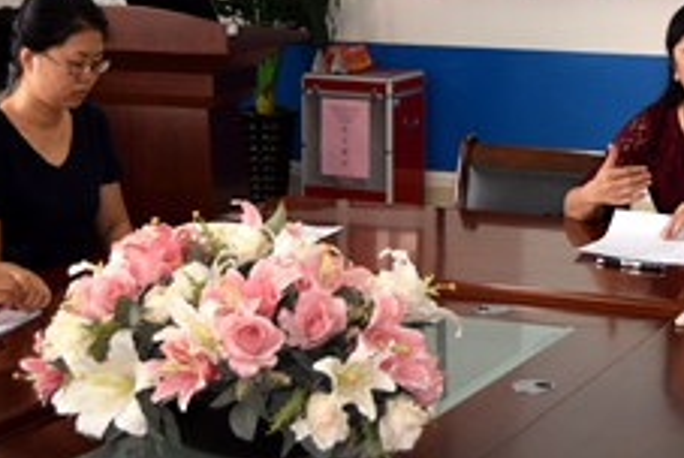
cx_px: 479
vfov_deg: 14.2
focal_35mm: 95
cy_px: 3
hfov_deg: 21.3
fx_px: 1807
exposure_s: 1/160
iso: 800
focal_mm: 24
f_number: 4
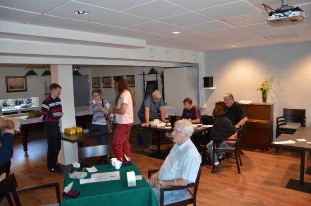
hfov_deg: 67.5
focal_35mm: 27
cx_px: 156
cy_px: 103
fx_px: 233
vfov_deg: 47.7
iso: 800
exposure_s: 1/60
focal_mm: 18
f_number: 3.5
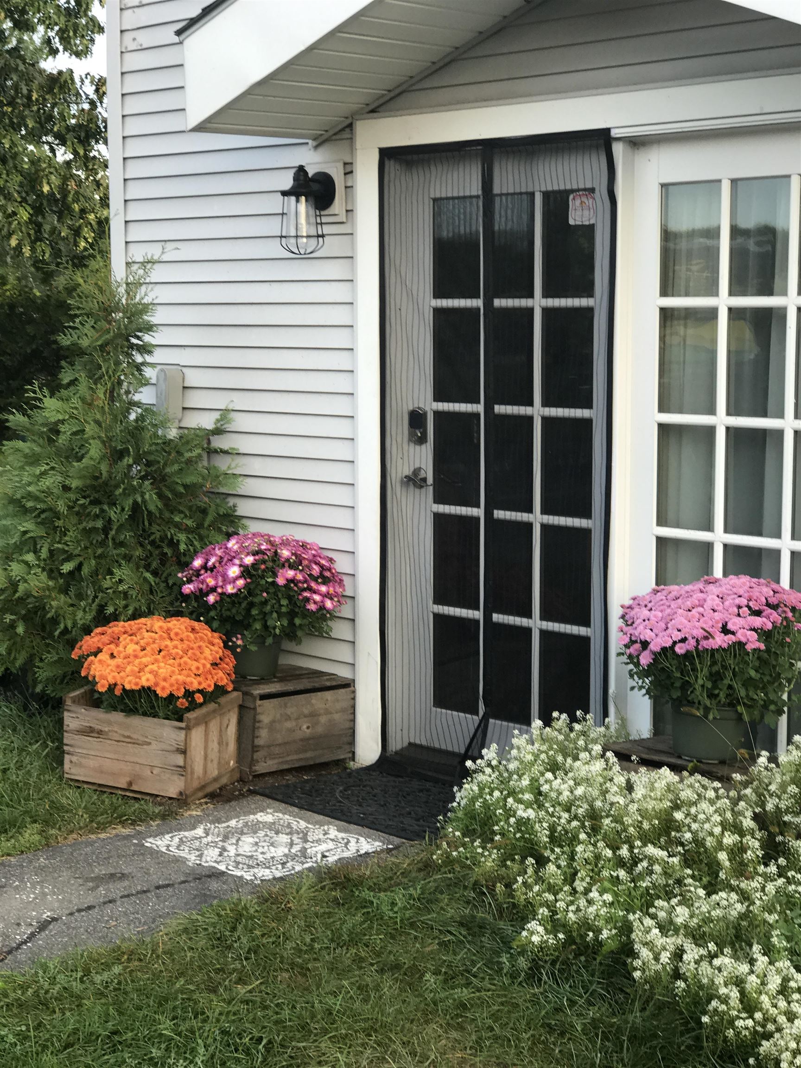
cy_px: 534
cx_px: 400
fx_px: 1759
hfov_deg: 25.7
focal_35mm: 57
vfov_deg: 33.8
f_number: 2.8
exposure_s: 1/60
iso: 25
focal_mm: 6.6
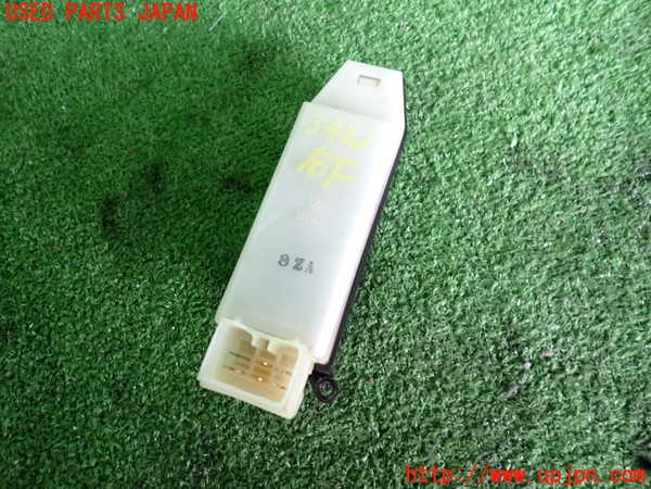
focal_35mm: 25
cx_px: 326
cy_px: 244
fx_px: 470
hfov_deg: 69.4
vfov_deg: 54.9
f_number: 2
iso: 640
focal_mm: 4.5
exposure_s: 1/30
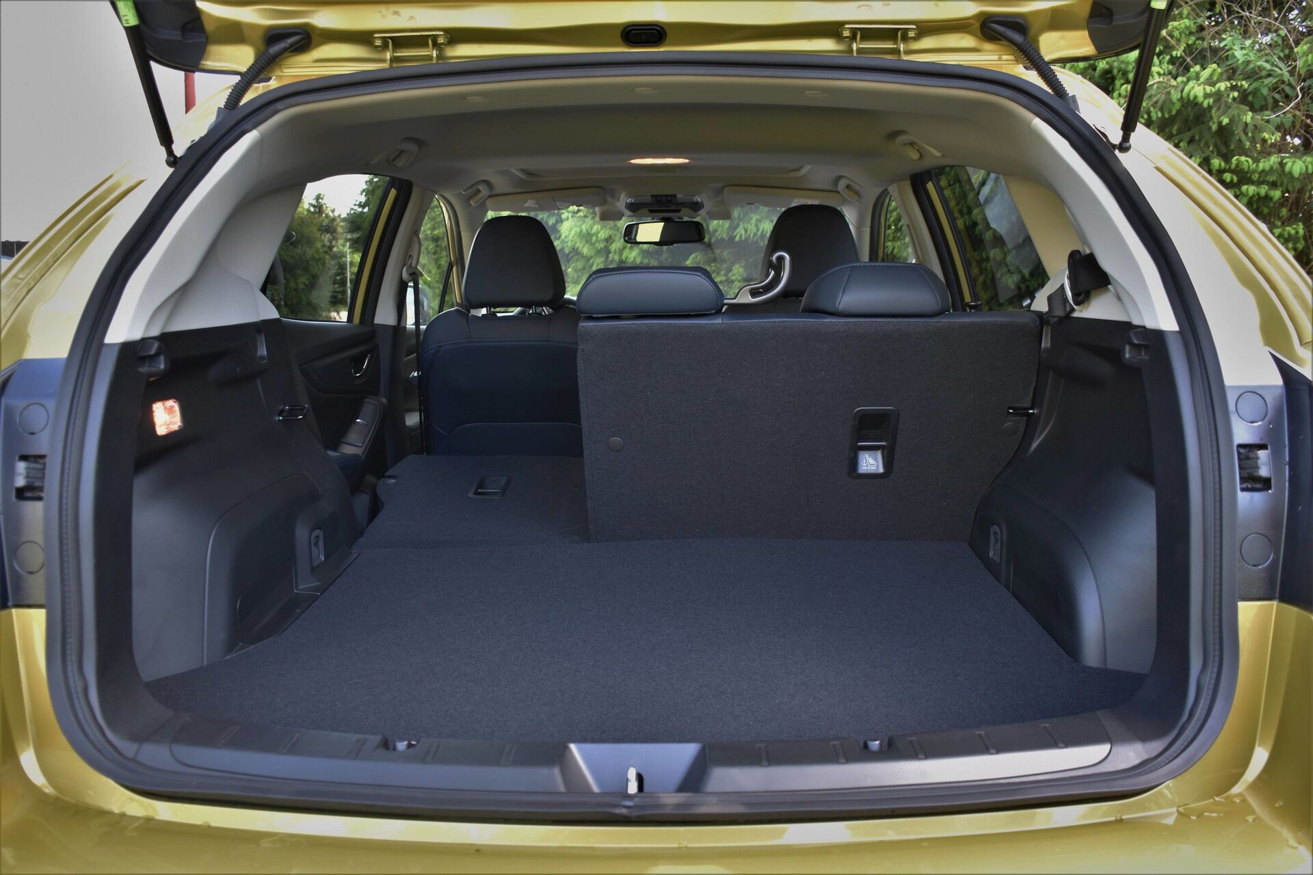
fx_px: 985
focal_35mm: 27
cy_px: 438
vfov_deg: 47.9
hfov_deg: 67.4
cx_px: 656
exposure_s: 1/60
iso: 400
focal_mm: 18
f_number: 4
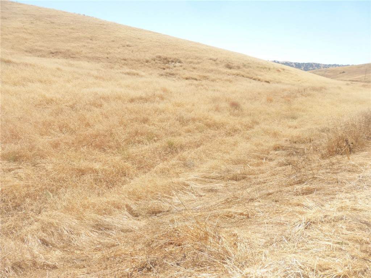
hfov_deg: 71.6
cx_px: 186
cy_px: 139
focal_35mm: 24
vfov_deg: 56.8
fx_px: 257
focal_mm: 4.3
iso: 100
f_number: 4
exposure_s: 1/640
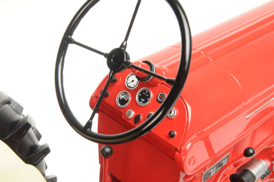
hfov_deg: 33.4
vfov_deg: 22.6
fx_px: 456
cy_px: 91
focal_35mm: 60
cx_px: 137
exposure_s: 1/160
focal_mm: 40
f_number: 20
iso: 400
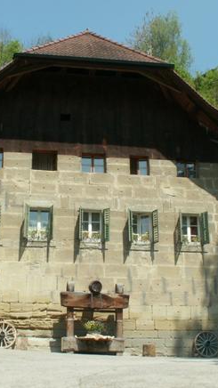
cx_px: 89
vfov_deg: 37.2
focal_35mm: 56
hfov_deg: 21.4
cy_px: 184
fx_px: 576
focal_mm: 5.86
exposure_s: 1/100
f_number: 8
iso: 50
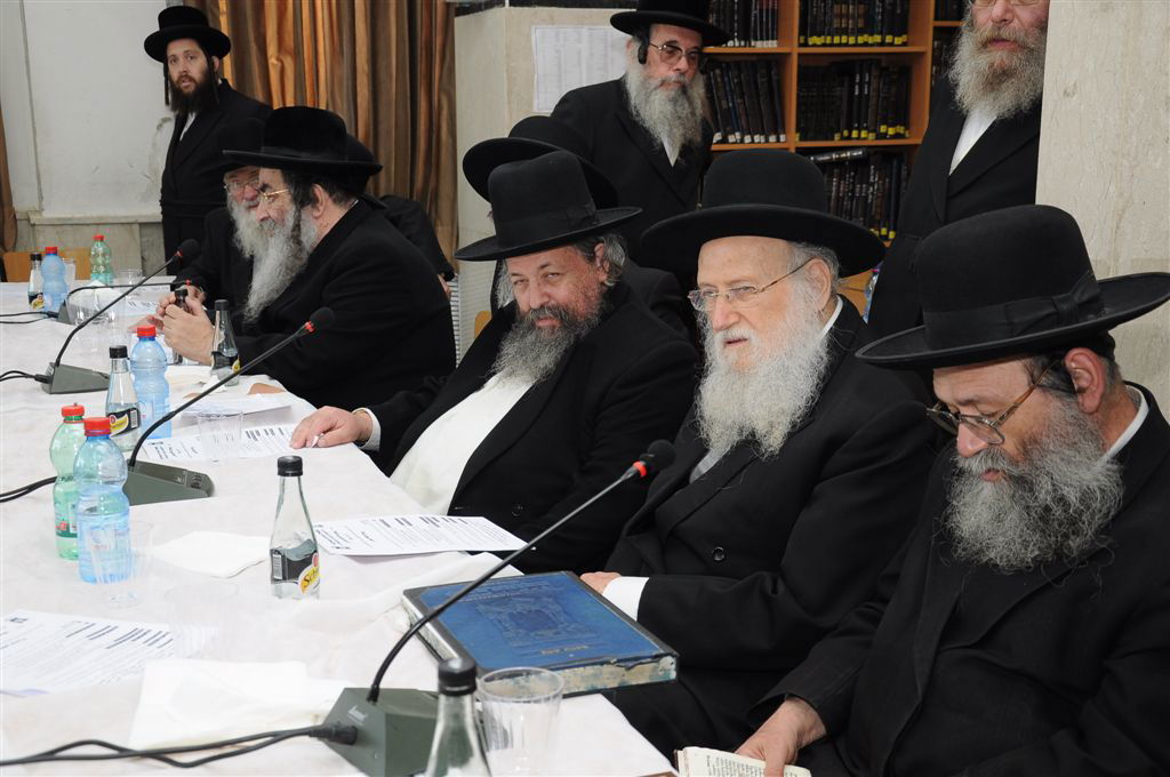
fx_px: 1558
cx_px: 585
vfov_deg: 28.0
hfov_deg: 41.2
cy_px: 388
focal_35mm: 48
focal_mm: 32
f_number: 4.2
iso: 400
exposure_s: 1/60
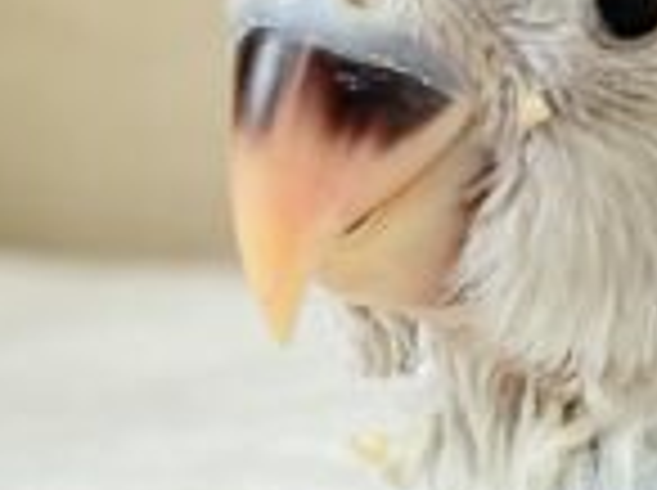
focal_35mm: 228
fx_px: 4320
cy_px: 342
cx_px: 963
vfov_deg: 6.5
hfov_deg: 8.5
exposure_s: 1/120
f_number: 1.6
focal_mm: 5.96
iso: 50
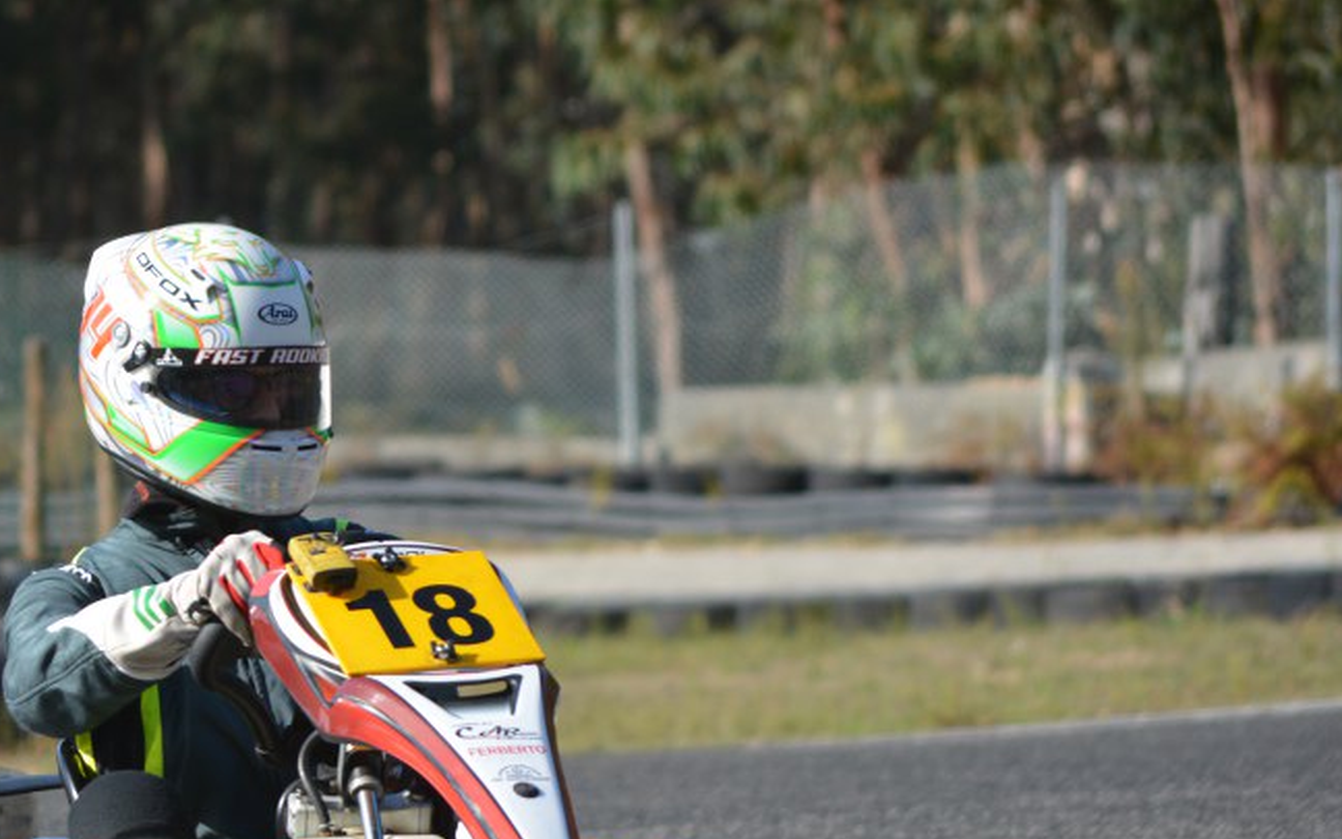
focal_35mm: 382
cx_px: 414
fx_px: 13969
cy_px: 791
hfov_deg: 5.5
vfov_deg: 3.4
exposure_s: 1/1250
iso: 400
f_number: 5
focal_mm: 135
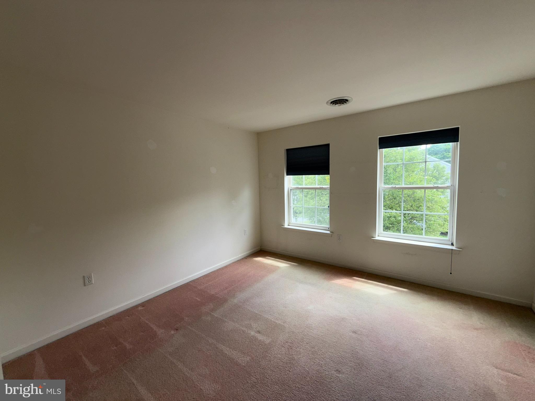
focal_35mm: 14
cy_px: 200
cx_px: 268
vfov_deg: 85.7
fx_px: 216
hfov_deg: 102.1
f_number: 2.2
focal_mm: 2.22
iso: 16
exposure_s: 1/123
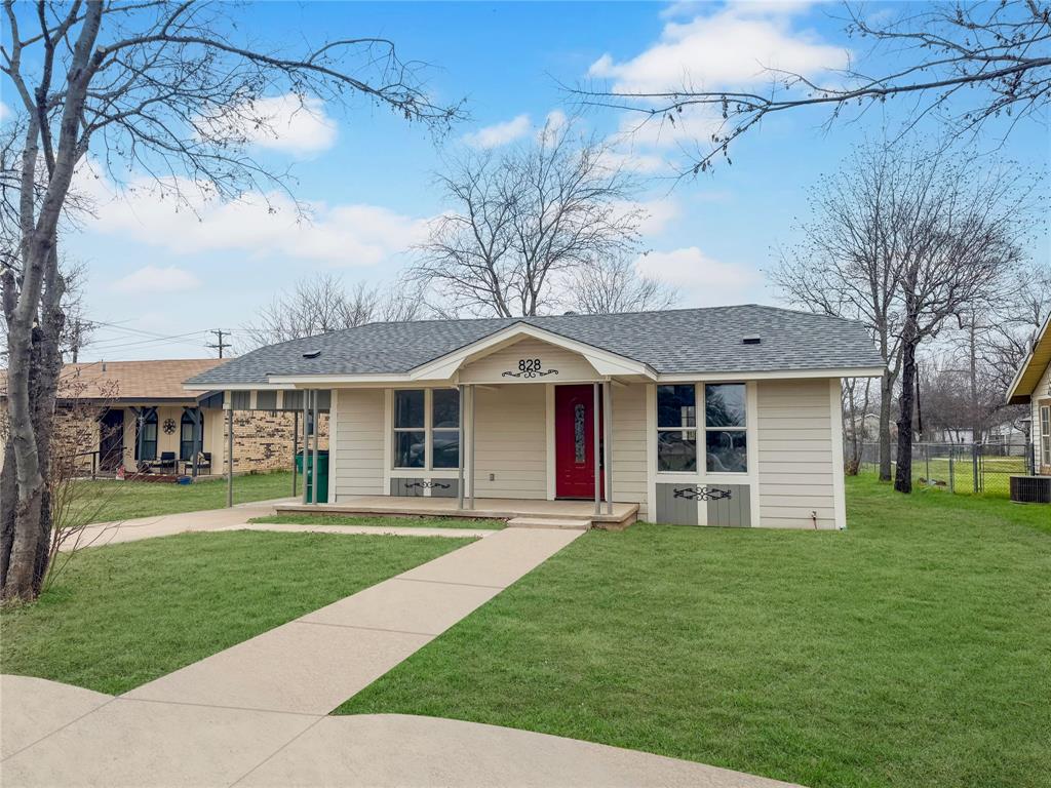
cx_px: 526
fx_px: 729
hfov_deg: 71.6
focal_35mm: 24
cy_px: 394
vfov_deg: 56.8
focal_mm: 6.76
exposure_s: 1/2331
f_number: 1.78
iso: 80
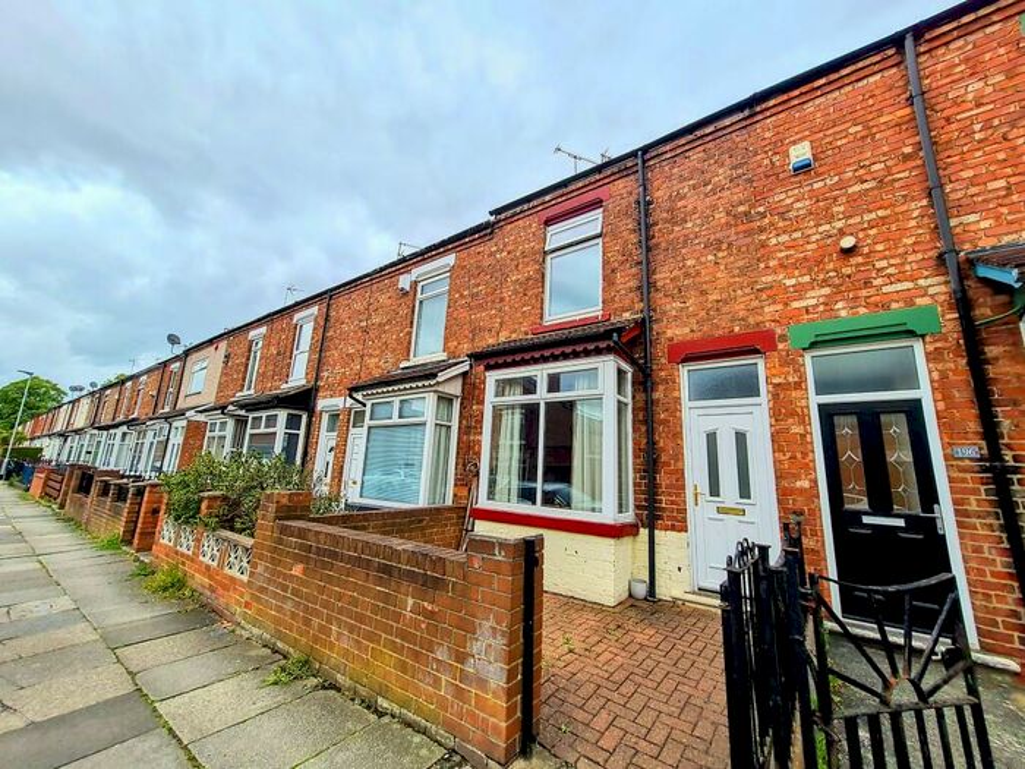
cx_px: 512
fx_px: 385
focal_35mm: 13
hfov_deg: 106.2
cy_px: 384
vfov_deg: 89.9
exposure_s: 1/762
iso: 50
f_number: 2.2
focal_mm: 1.74
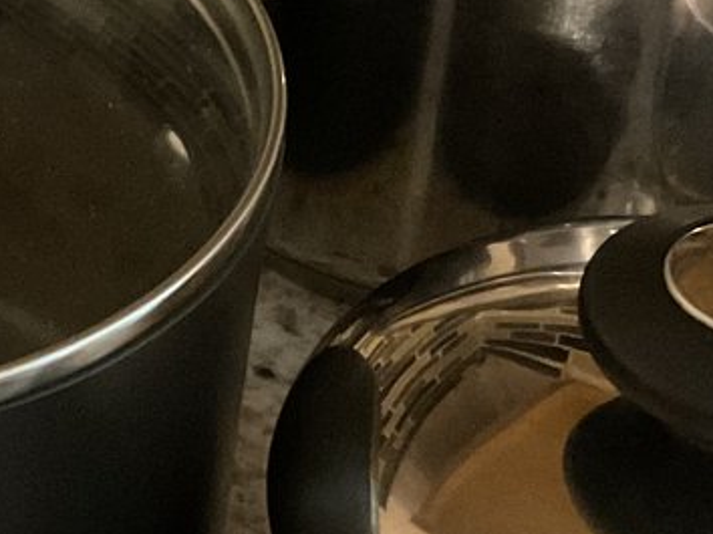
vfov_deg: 11.9
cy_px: 370
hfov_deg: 15.7
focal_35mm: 124
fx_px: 2552
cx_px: 33
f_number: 1.8
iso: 500
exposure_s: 1/20
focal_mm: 3
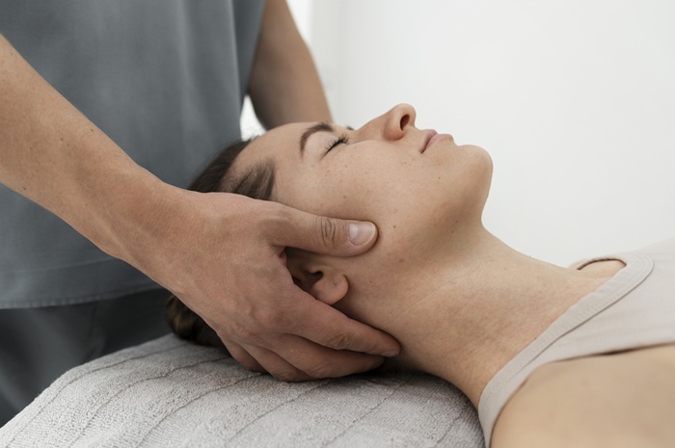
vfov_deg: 46.3
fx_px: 524
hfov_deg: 65.5
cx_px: 338
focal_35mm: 28
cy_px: 224
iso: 1000
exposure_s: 1/200
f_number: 4
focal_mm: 28
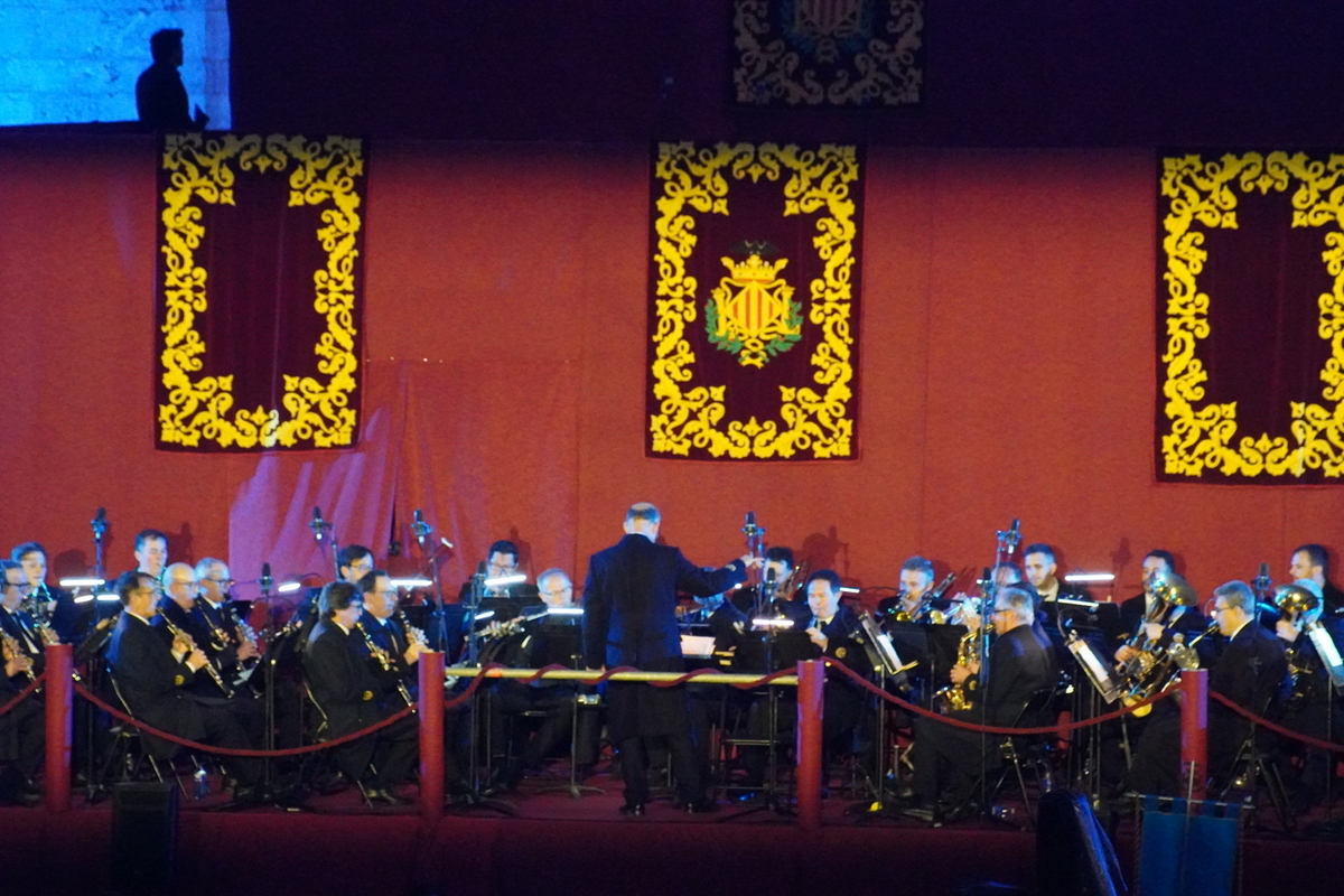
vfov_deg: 5.7
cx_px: 672
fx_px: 8959
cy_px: 448
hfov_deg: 8.6
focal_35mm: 240
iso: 16000
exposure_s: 1/250
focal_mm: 160
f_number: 5.6
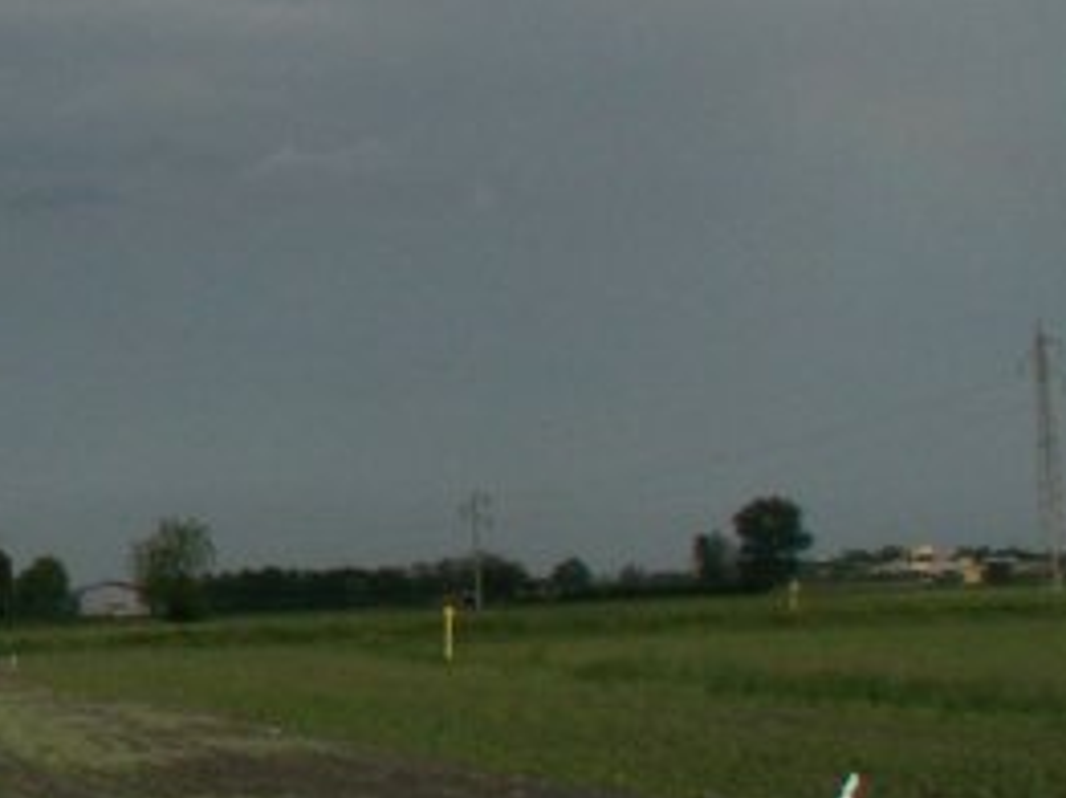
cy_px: -73
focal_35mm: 137
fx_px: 4215
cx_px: -728
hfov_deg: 13.3
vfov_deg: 10.7
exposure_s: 1/400
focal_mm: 5.86
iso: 50
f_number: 8
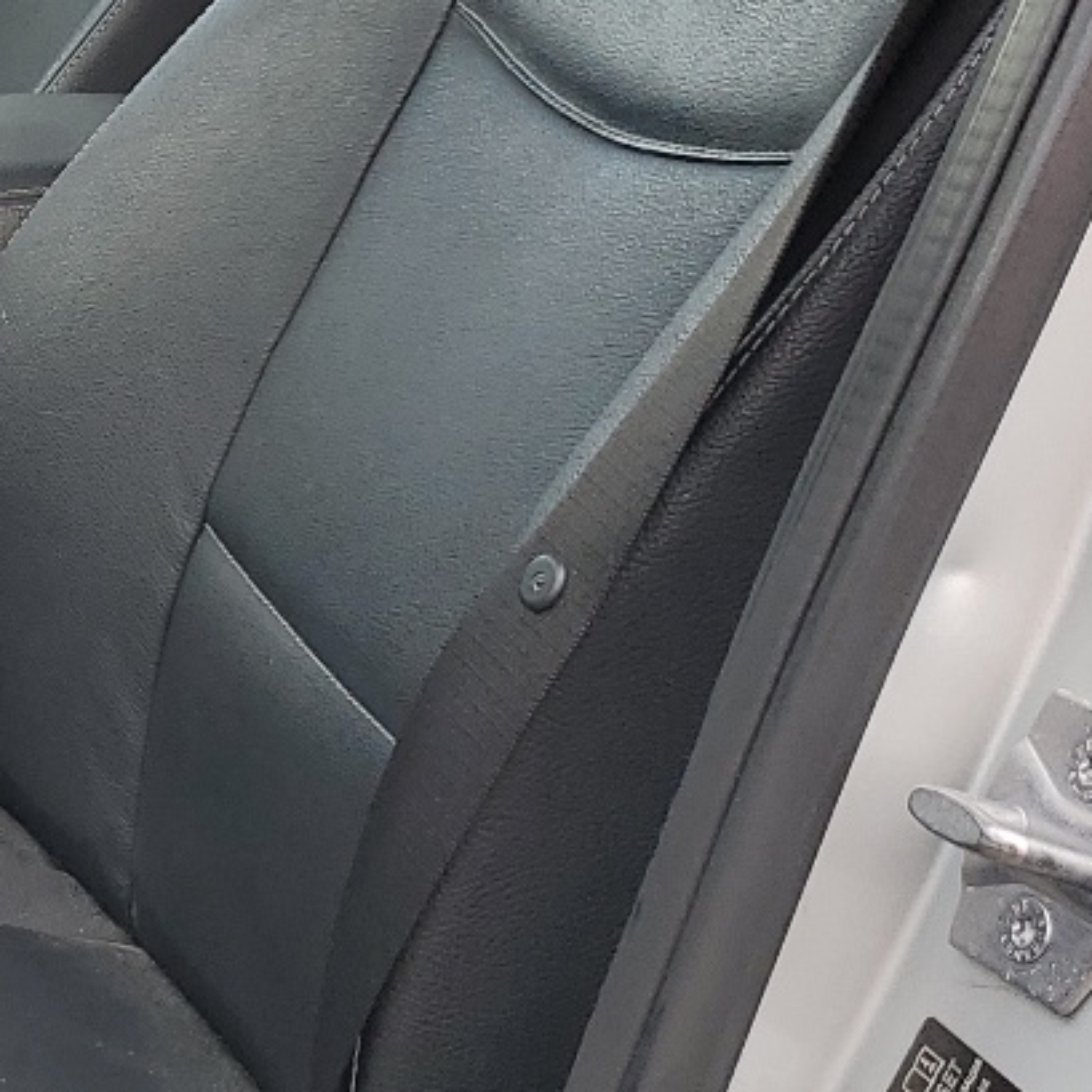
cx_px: -641
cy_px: 312
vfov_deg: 19.2
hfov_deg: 17.1
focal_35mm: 90
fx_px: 3212
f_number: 1.5
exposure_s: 1/238
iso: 50
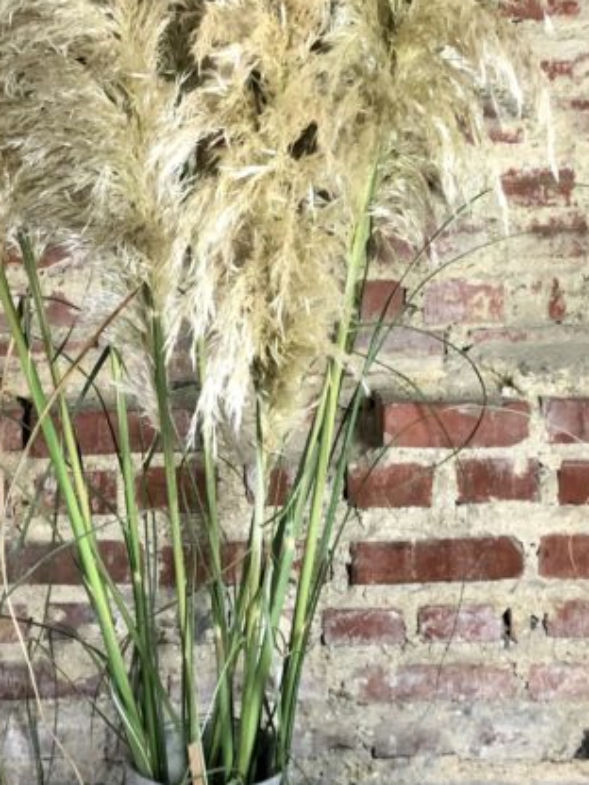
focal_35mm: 69
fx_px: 1565
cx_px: 187
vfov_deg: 28.1
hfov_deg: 21.2
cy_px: 357
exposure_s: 1/17
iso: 40
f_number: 1.8
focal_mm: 4
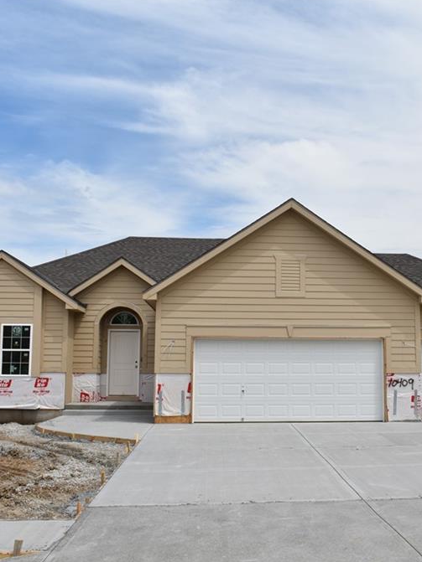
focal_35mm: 44
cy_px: 280
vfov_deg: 43.0
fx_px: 715
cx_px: 295
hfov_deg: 32.5
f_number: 9
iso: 100
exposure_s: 1/320
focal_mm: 20
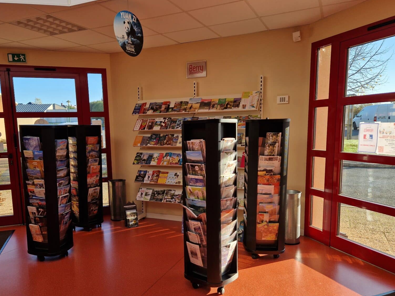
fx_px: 331
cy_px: 172
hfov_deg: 61.4
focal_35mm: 29
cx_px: 170
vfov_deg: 48.0
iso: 50
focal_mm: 5.4
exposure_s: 1/325
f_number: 1.8
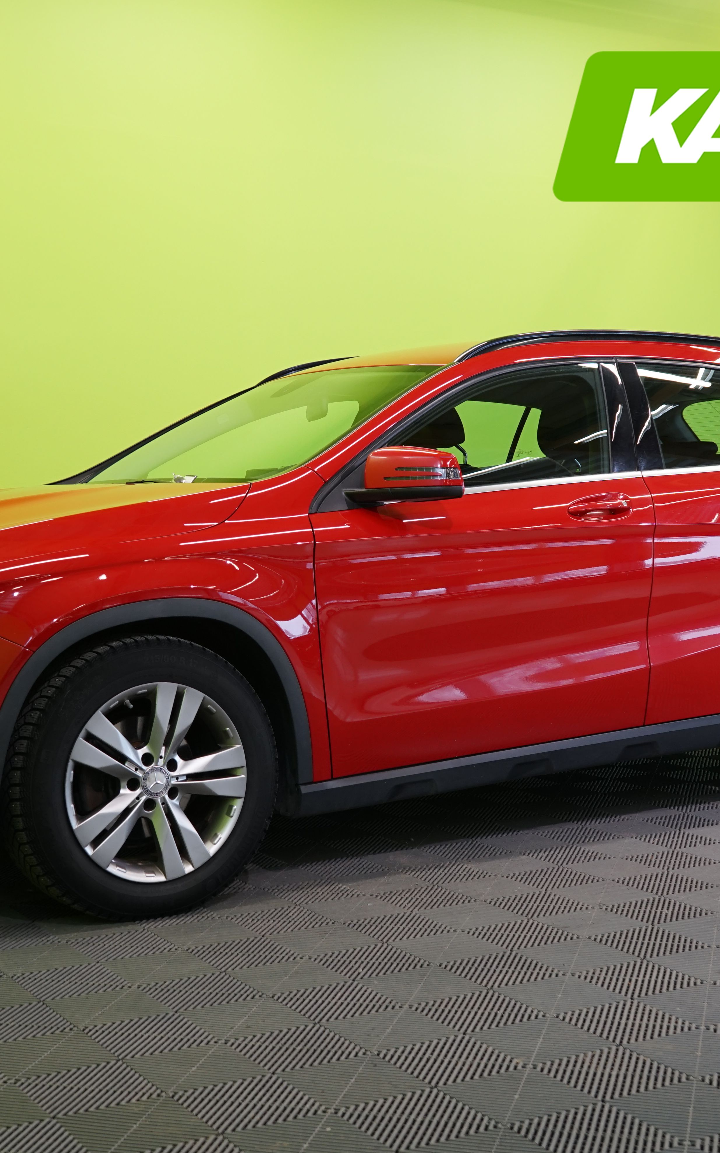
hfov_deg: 25.3
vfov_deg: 39.6
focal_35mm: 51
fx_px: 1601
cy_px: 578
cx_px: 333
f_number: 5.6
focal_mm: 33
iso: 500
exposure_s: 1/30
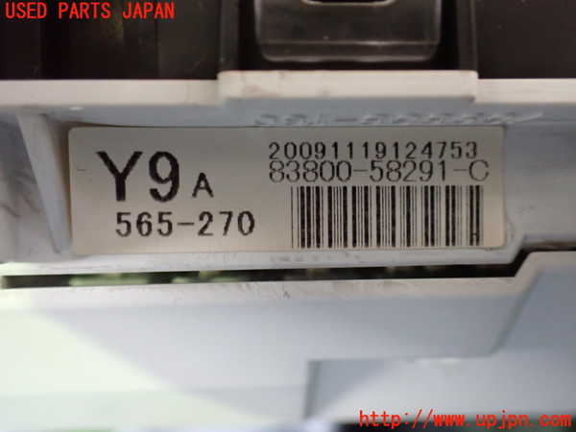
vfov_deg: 46.8
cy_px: 216
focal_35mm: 30
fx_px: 499
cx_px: 288
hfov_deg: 60.0
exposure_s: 1/30
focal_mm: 5.4
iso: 1000
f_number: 2.3
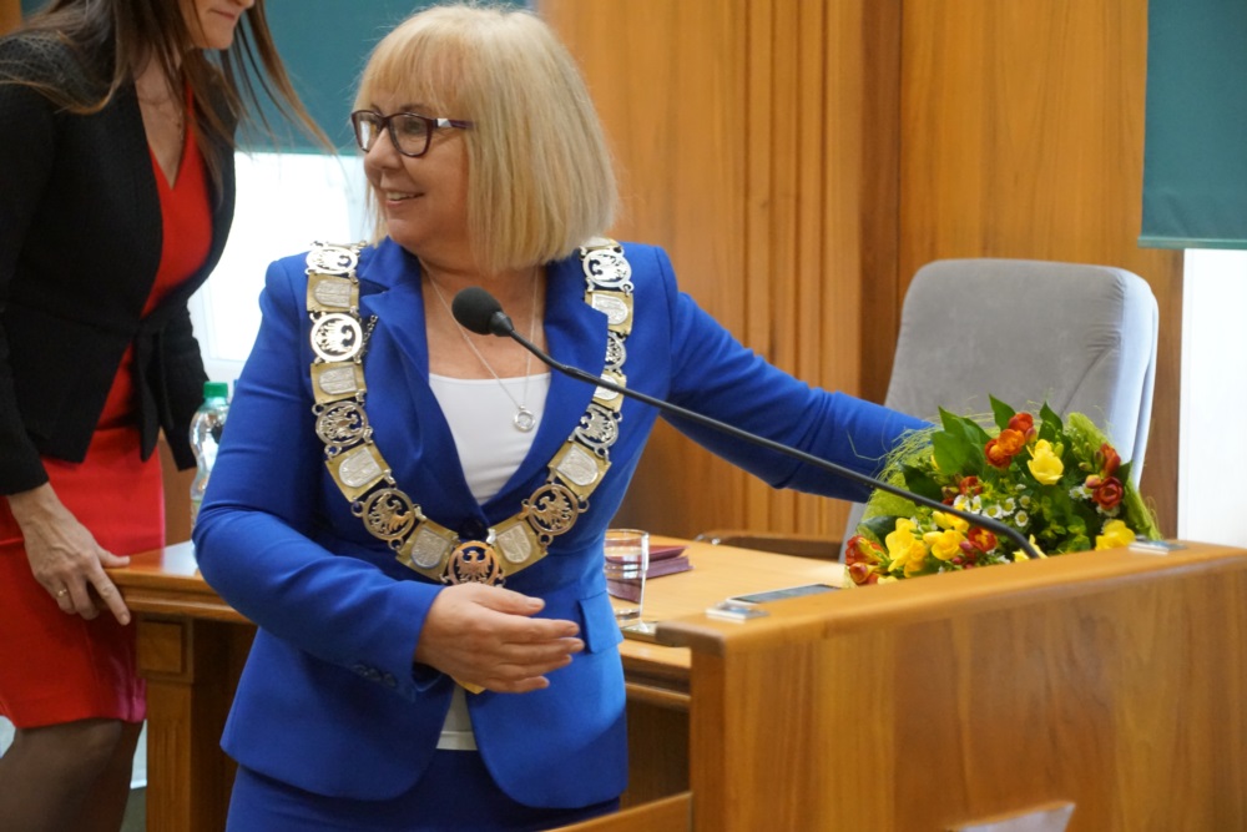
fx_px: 3118
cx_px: 624
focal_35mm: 90
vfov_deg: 15.2
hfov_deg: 22.6
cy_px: 416
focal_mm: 60
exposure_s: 1/100
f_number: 5
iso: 3200
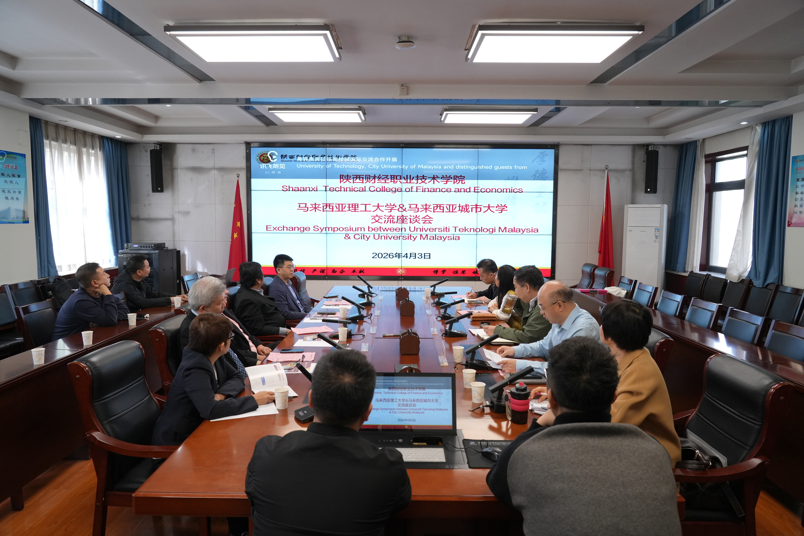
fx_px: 536
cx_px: 402
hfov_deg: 73.7
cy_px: 268
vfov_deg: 53.1
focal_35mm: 24
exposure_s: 1/200
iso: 2000
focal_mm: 24
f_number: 6.3
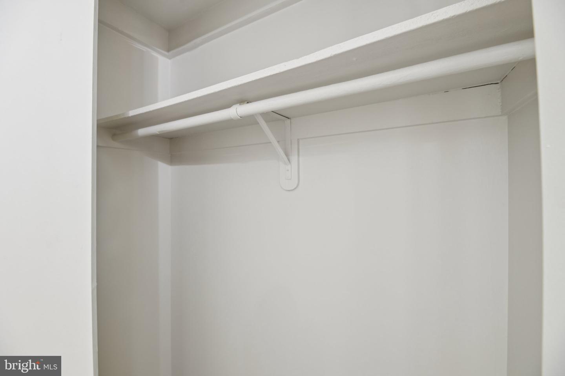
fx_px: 220
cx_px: 282
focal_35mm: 14
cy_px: 188
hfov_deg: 104.3
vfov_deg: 81.2
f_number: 8
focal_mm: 14
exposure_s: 2
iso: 400
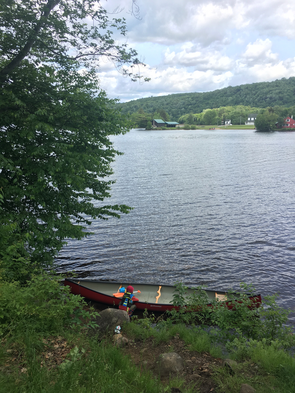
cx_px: 148
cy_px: 196
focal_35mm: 29
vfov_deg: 61.7
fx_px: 330
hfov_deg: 48.2
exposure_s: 1/516
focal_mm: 4.15
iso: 25
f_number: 2.2
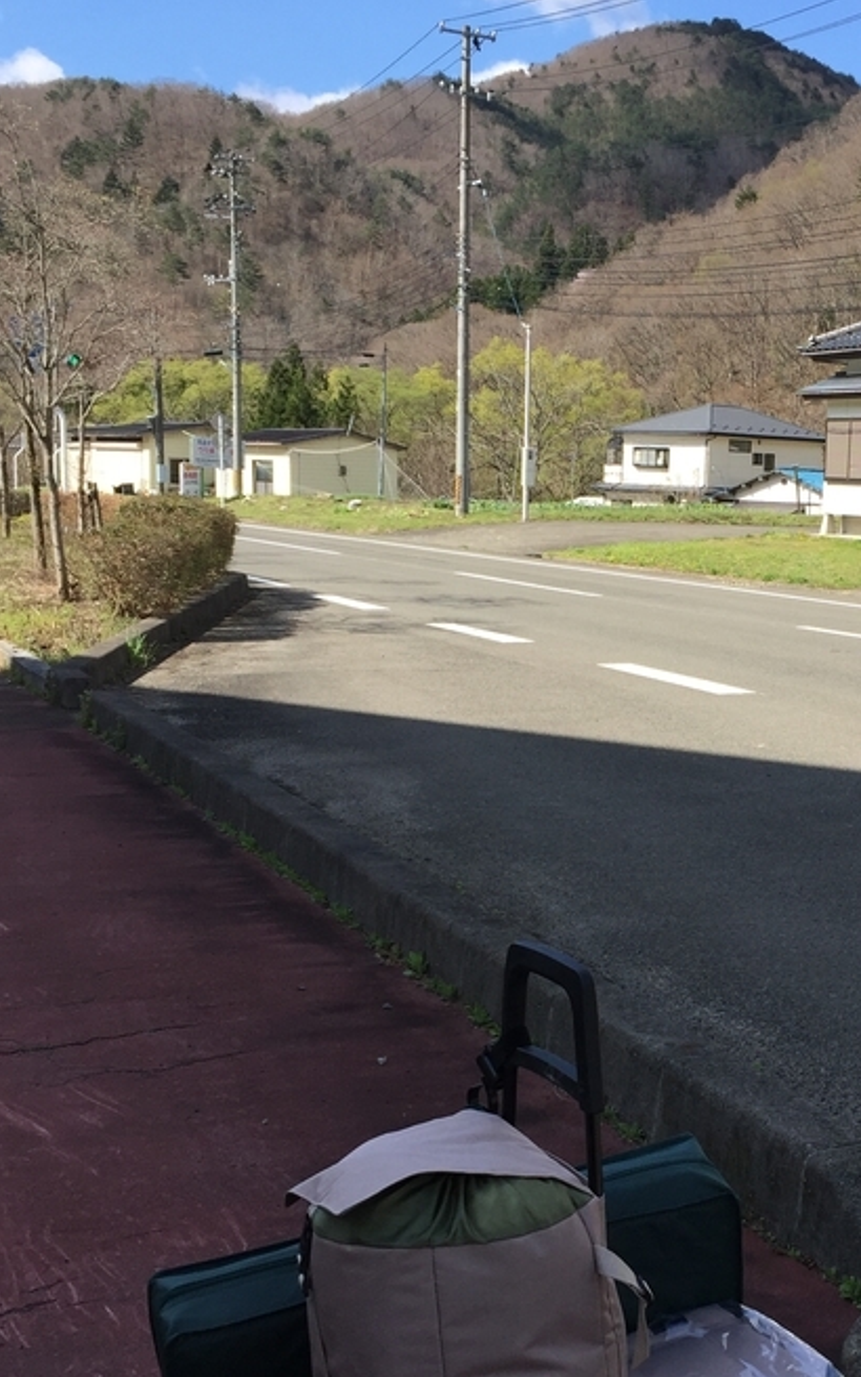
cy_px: 827
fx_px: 1802
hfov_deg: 26.3
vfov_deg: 41.6
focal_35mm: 48
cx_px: 718
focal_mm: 4.15
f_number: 2.2
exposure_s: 1/1130
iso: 32
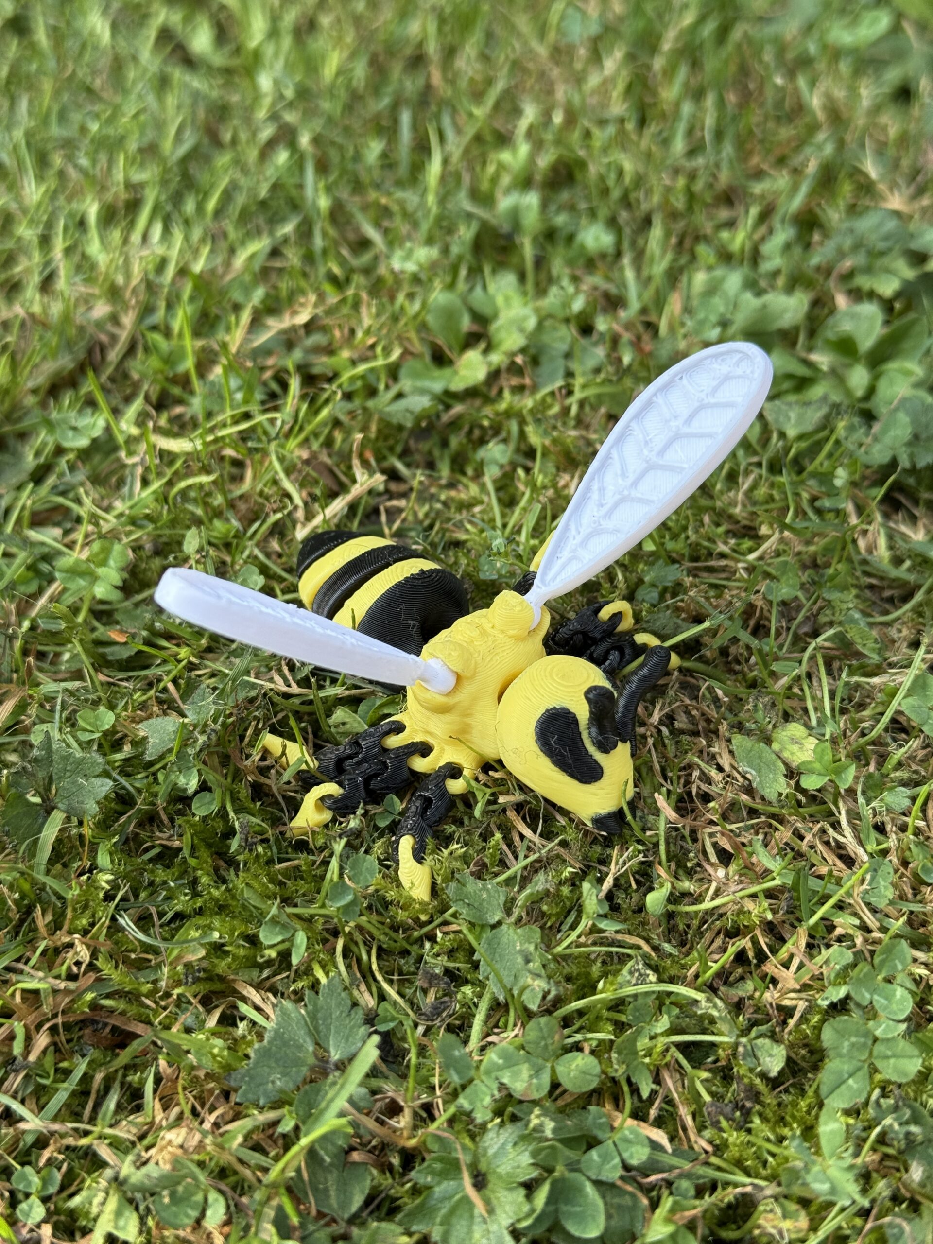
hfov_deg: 30.3
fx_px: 1725
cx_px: 466
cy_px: 622
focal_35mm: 48
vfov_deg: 39.7
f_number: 1.78
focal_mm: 6.76
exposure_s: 1/363
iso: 64
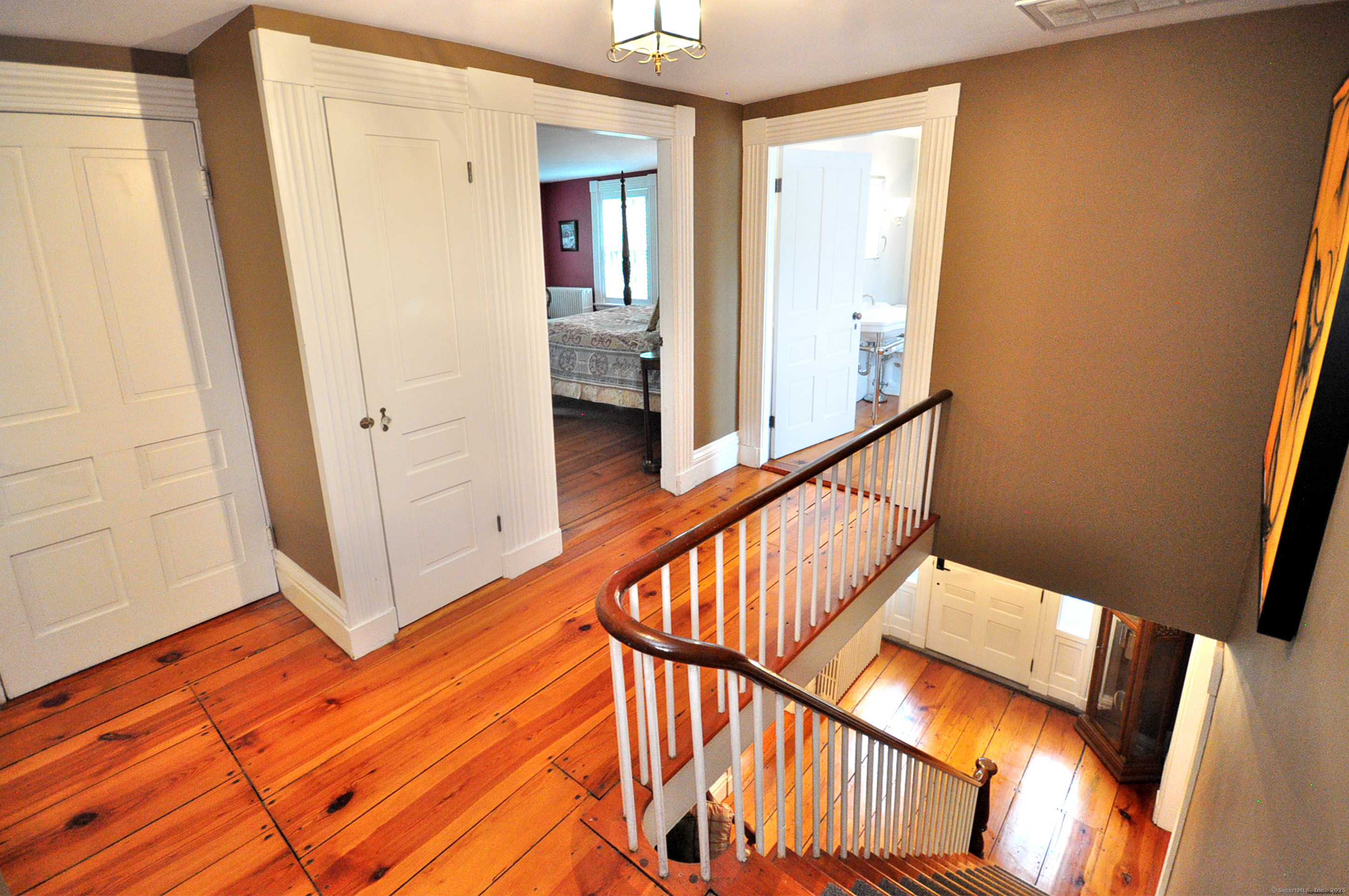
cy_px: 448
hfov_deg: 100.5
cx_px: 674
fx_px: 561
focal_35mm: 15
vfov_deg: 77.2
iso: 1600
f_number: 4
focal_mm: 10
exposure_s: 1/25
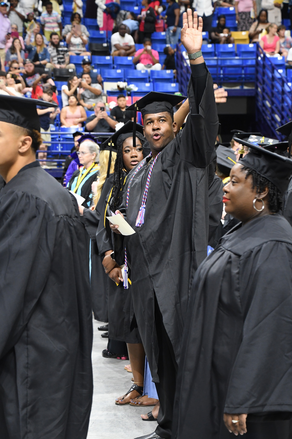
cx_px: 146
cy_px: 220
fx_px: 1058
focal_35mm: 87
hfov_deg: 15.7
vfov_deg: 23.4
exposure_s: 1/80
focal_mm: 58
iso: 2000
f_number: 5
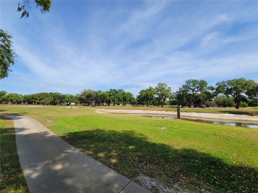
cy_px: 96
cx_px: 129
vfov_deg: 89.9
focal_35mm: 13
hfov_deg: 106.2
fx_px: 97
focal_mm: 2.2
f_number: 2.2
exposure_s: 1/1723
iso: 50
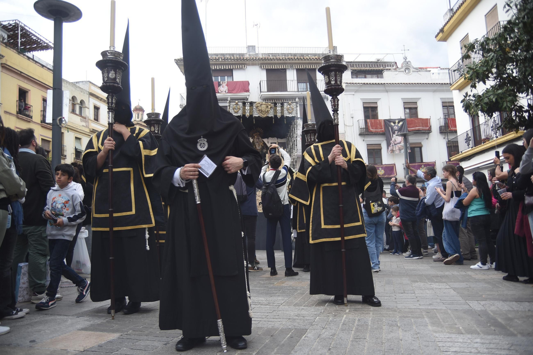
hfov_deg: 63.6
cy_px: 178
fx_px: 429
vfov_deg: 45.0
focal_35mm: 29
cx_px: 266
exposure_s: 1/320
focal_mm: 29
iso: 180
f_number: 5.6
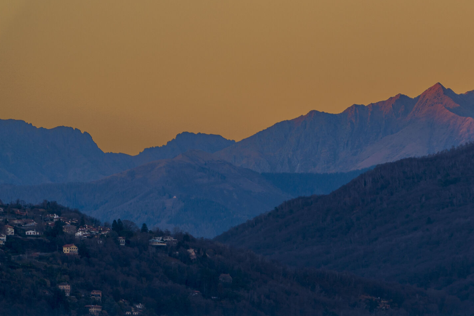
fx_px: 5543
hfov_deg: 4.9
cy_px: 257
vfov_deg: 3.3
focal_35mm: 421
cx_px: 396
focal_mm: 251
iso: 100
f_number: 8
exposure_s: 1/50
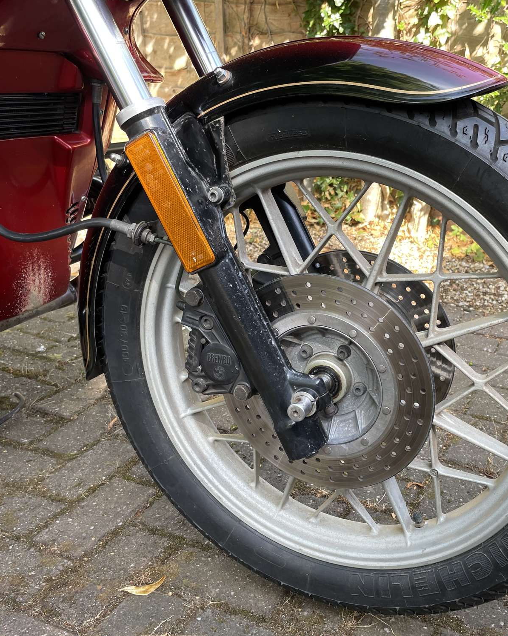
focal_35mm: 34
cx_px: 336
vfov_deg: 52.9
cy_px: 317
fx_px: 639
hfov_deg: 42.8
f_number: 1.6
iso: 32
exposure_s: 1/121
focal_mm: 4.2
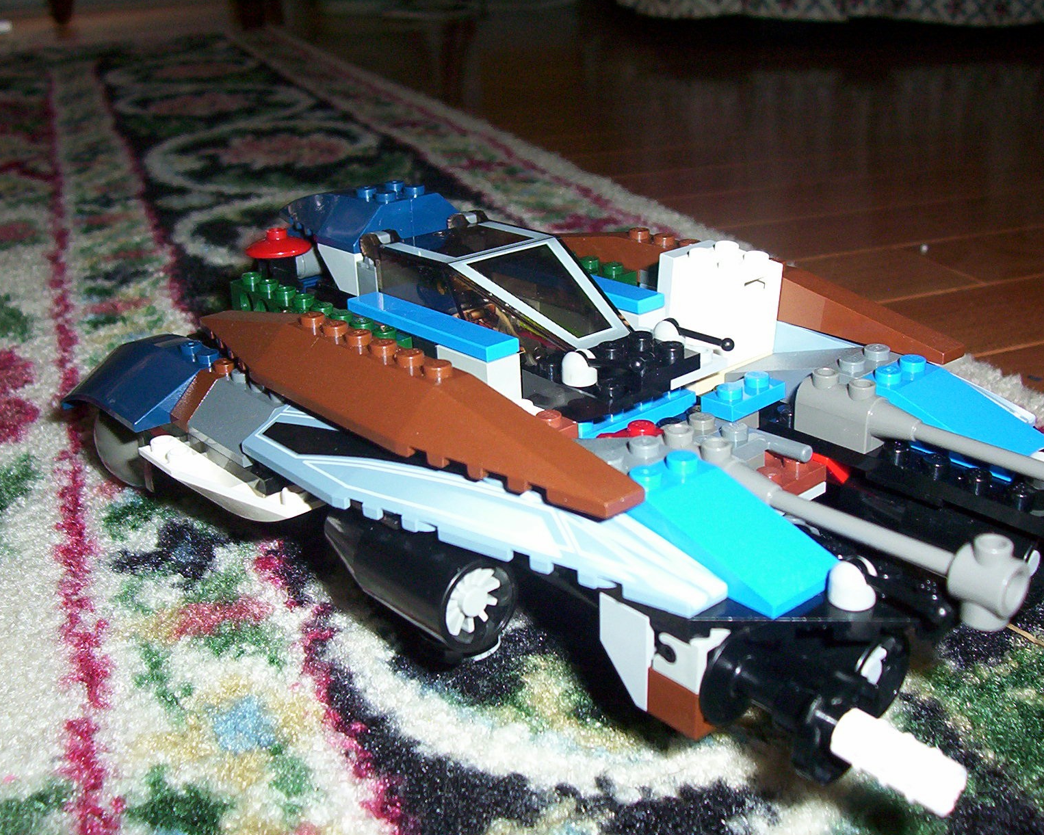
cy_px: 416
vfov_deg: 33.4
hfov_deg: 41.2
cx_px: 516
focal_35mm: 45
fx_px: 1391
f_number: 2.73
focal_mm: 5.77
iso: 140
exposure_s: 1/60
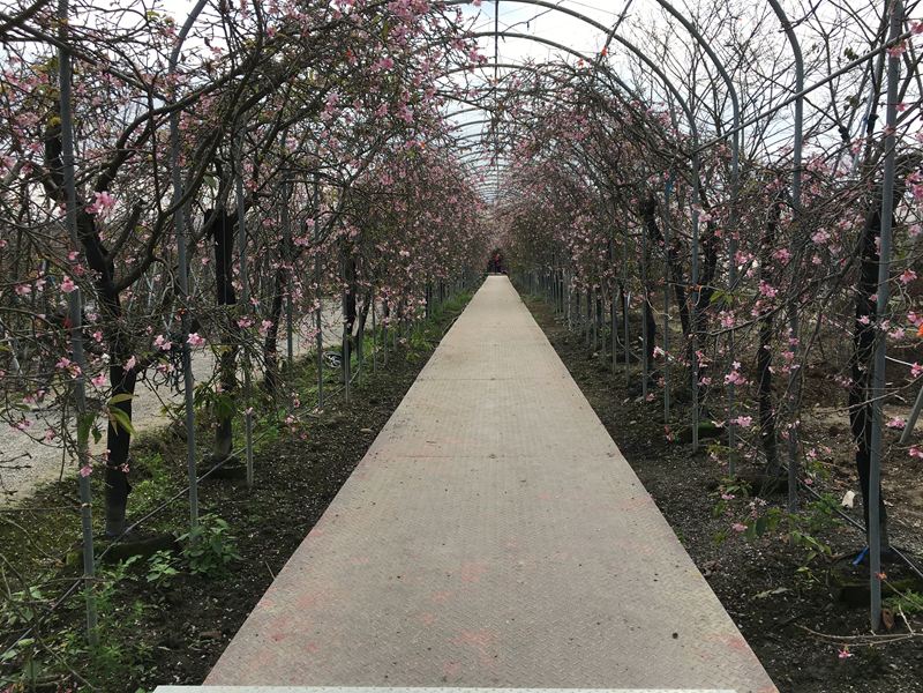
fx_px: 773
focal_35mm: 29
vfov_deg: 48.2
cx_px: 462
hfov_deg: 61.7
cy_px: 346
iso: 25
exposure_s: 1/596
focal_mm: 4.15
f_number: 2.2
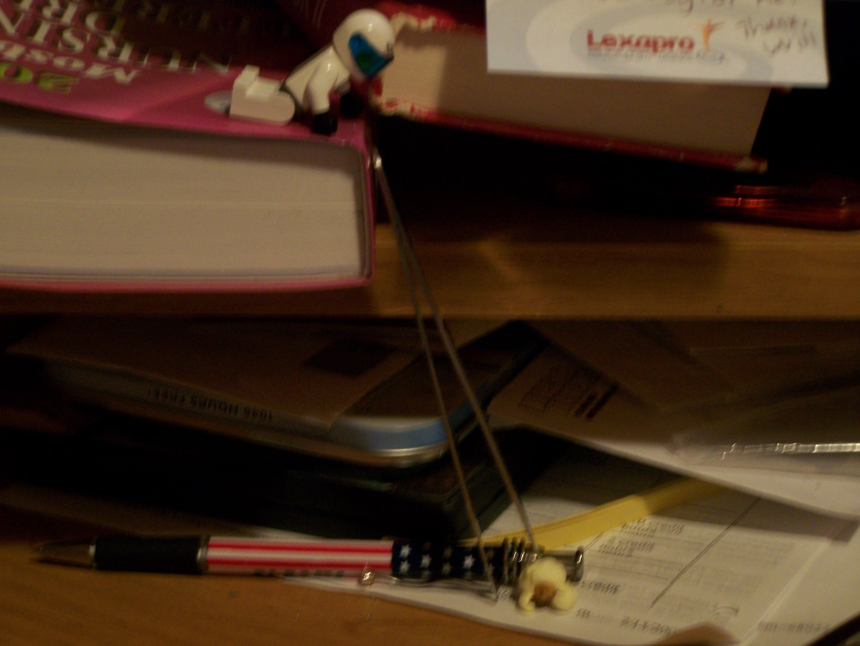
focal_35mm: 105
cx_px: 430
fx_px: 2610
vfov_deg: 14.1
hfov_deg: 18.7
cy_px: 323
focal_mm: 17.5
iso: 160
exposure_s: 1/8
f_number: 3.2
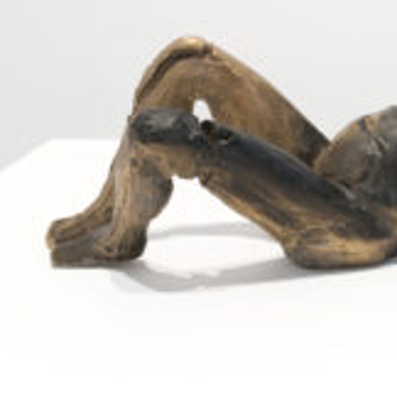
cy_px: 83
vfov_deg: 23.7
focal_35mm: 72
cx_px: 355
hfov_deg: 23.4
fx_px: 934
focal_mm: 35
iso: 100
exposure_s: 1.3
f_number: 14
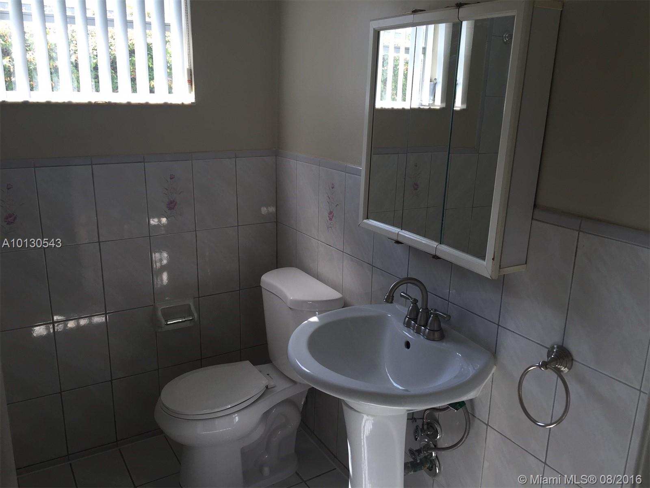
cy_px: 244
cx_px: 325
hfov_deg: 61.7
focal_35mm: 29
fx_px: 545
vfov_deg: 48.2
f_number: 2.2
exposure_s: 1/186
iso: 32
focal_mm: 4.15
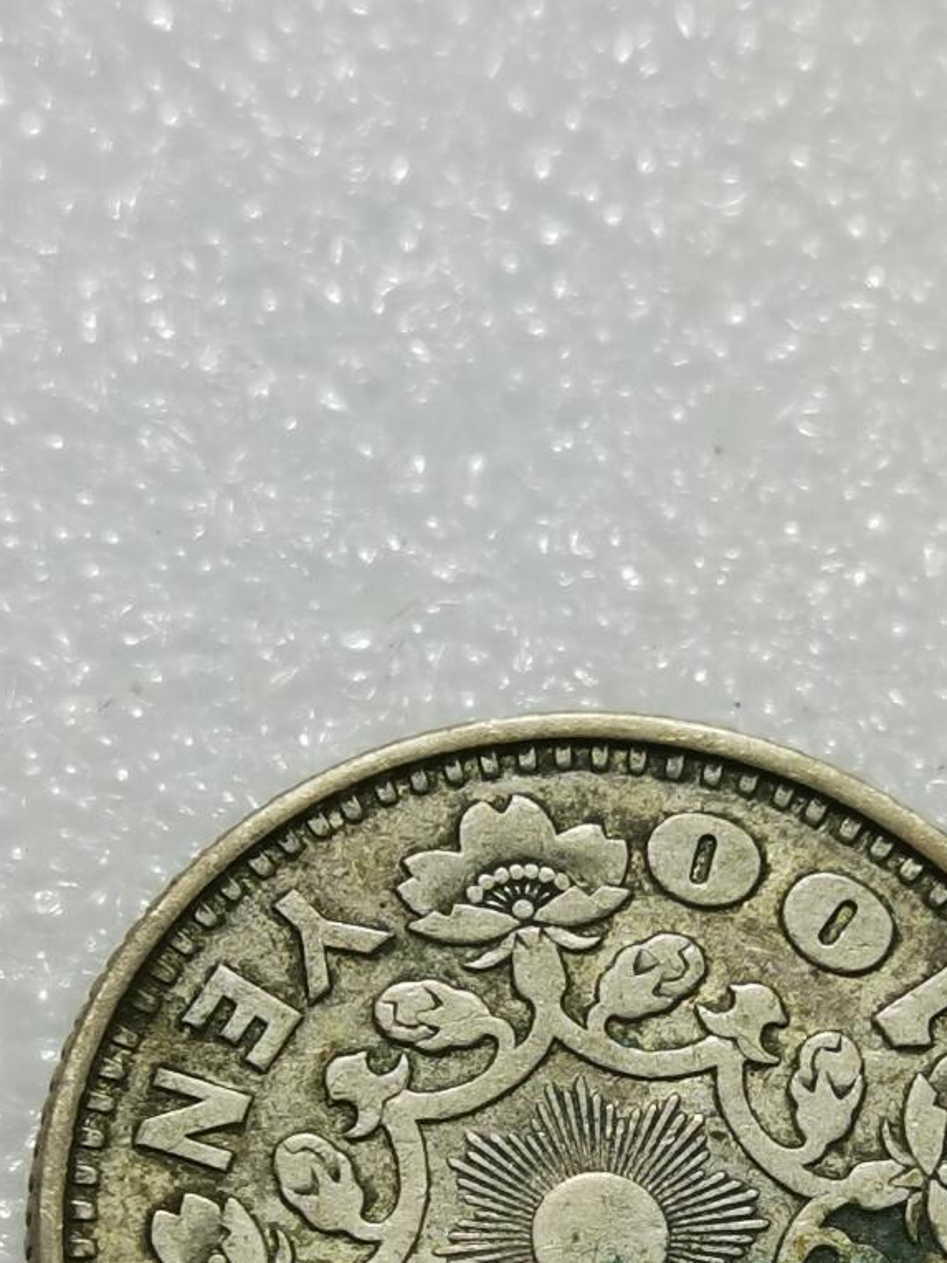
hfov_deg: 11.2
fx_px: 4815
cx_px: 656
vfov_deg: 14.8
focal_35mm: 132
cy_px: 1185
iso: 80
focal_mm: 6.67
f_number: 1.9
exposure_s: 1/100
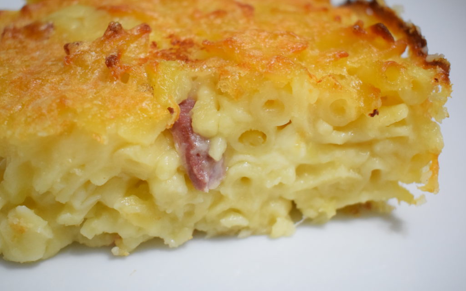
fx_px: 603
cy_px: 155
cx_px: 233
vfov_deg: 27.1
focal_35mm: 48
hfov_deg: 42.2
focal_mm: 31
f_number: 4.2
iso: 3200
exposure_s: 1/100
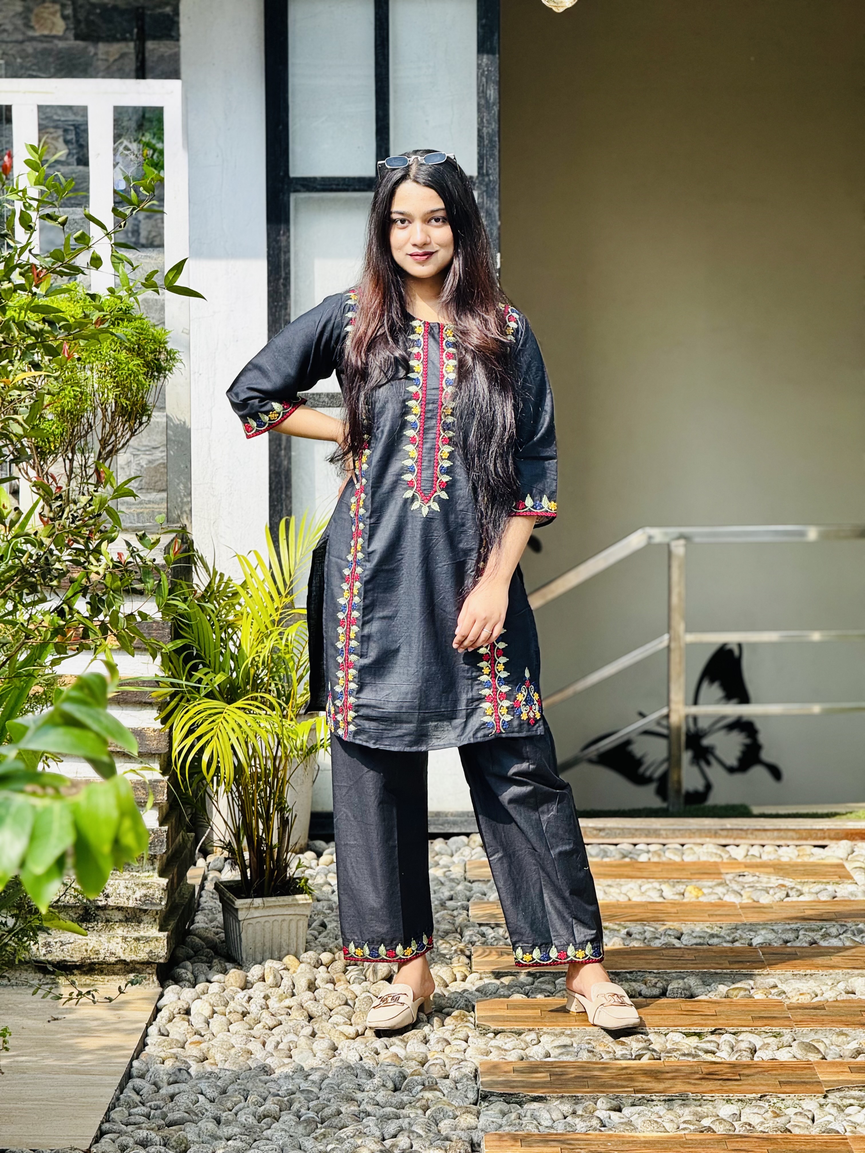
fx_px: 3998
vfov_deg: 16.4
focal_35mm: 120
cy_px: 576
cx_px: 432
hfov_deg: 12.3
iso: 50
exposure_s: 1/99
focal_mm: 15.66
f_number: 2.8
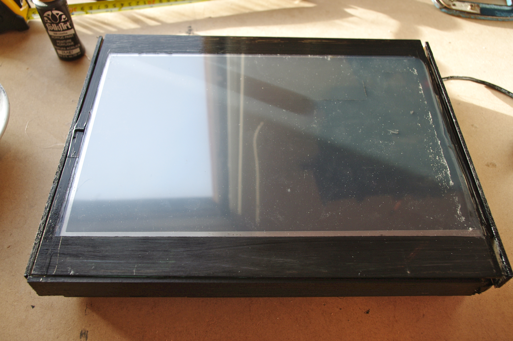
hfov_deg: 60.3
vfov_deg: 42.2
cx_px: 256
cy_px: 170
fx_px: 441
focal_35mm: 31
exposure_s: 1/60
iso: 400
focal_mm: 21.25
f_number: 5
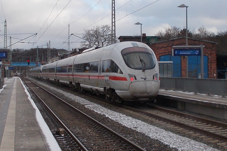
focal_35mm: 32
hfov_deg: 58.7
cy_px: 68
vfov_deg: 41.1
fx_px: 202
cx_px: 116
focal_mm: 5.3
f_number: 3.4
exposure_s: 1/250
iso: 80
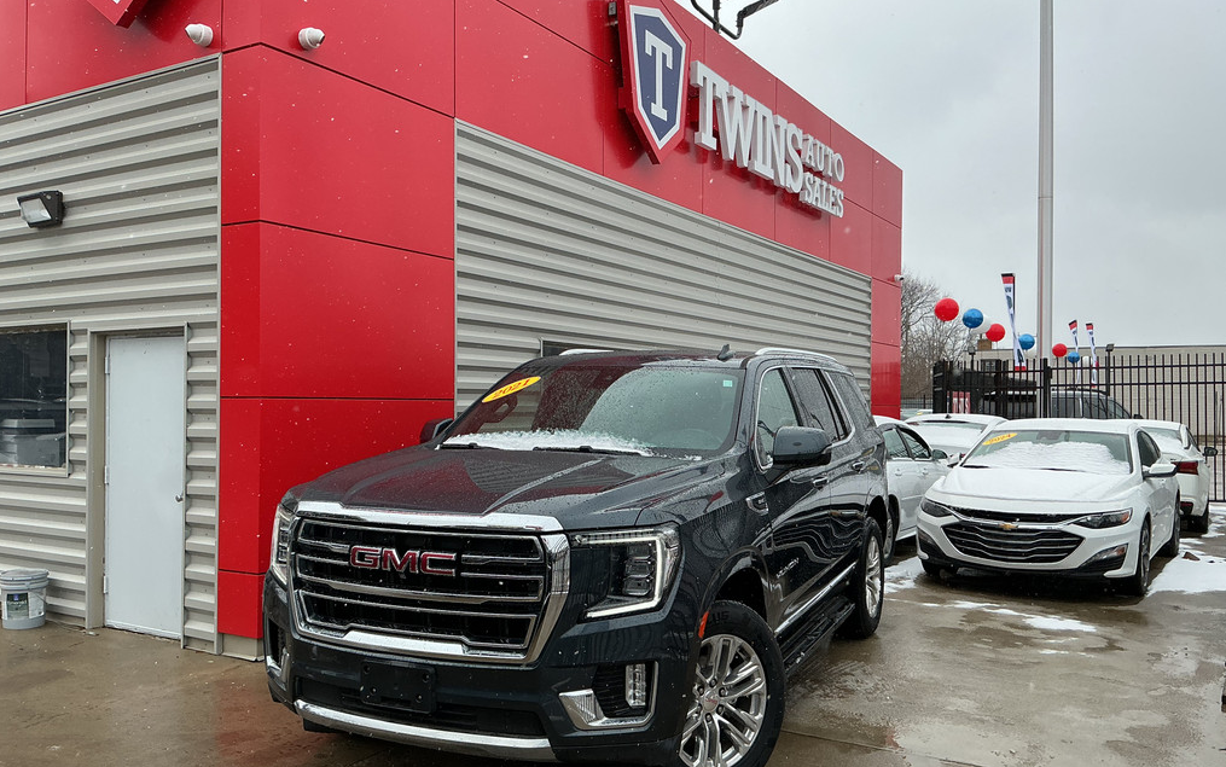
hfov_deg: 61.2
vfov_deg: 40.6
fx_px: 1036
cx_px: 616
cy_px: 402
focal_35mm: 31
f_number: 1.8
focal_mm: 3
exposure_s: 1/759
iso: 25
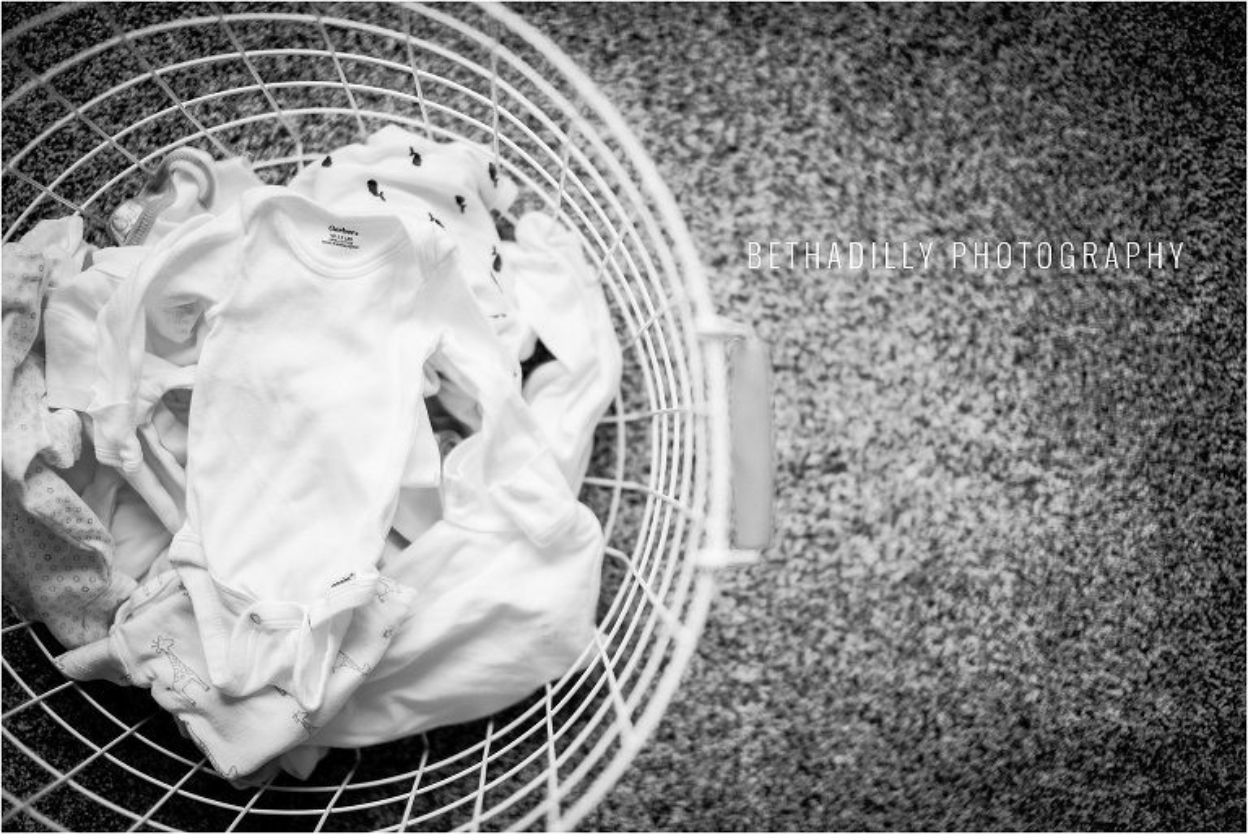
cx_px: 624
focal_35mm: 50
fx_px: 1734
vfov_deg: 27.0
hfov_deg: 39.6
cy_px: 417
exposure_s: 1/160
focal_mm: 50
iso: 1000
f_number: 1.4
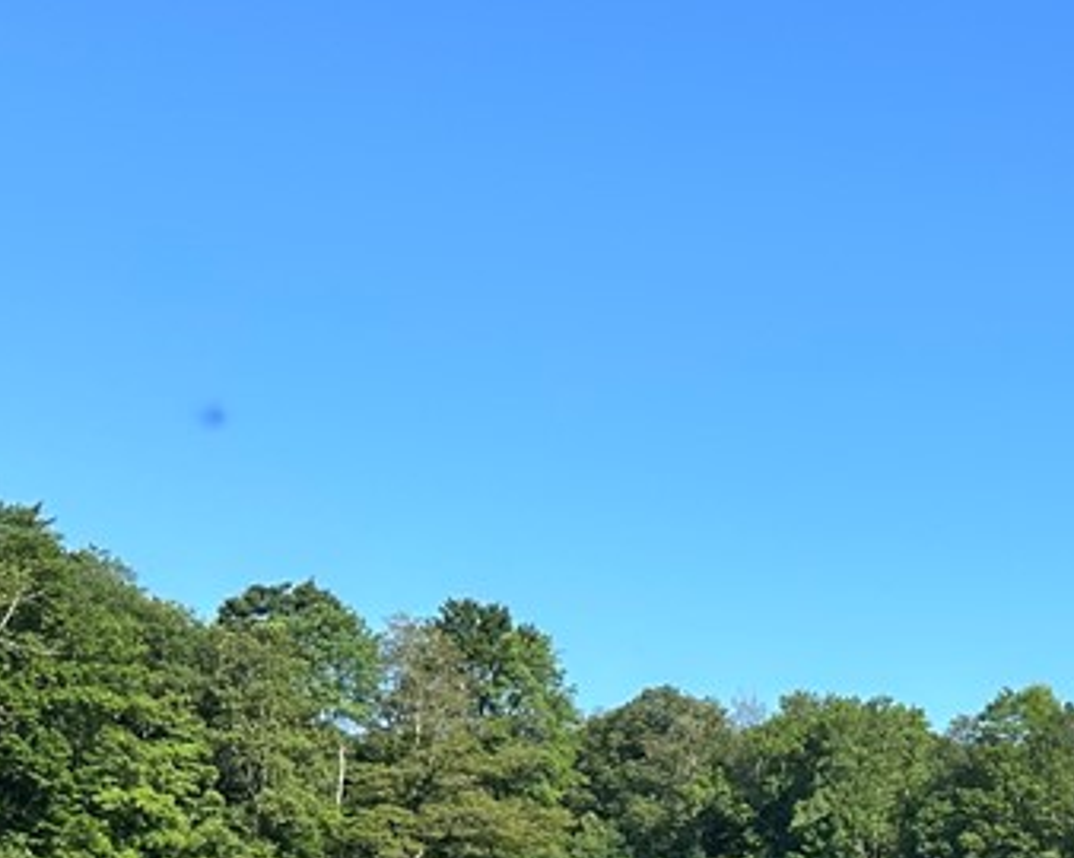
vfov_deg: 20.7
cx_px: 1458
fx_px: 2256
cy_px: 906
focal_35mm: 71
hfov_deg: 23.2
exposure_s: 1/2732
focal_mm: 6.86
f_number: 1.78
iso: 80
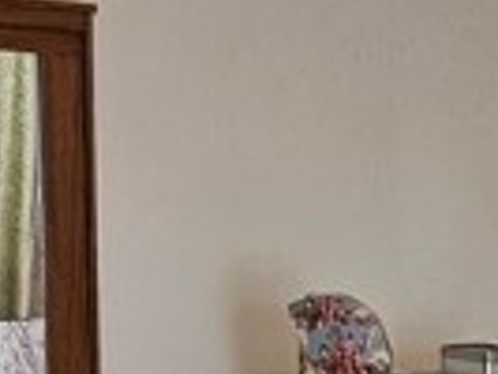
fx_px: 1915
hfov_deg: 14.2
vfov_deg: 10.6
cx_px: 659
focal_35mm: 133
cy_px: 636
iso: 160
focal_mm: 5.4
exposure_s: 1/120
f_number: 1.8
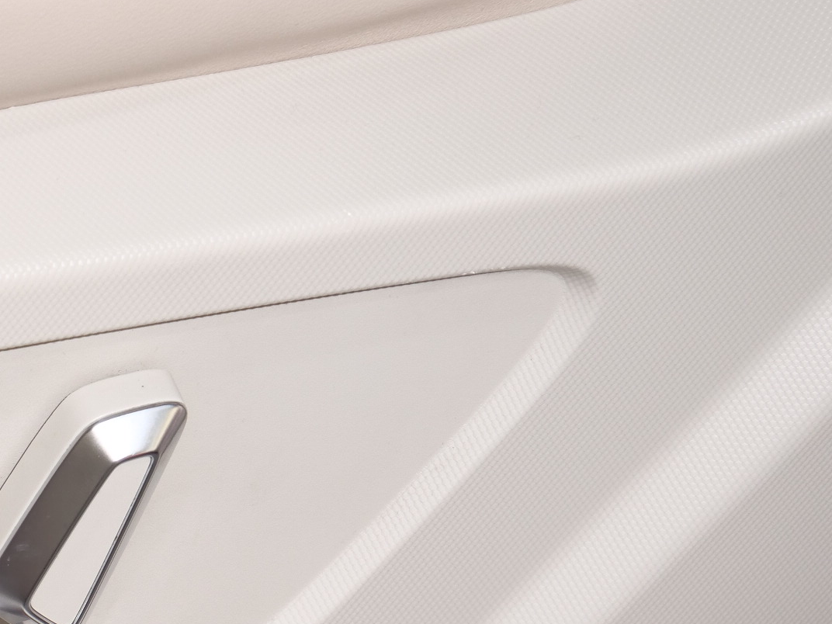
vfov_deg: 8.0
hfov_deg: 10.5
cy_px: 591
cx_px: -149
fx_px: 4471
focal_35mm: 186
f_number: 5.4
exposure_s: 1/30
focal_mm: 38
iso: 400
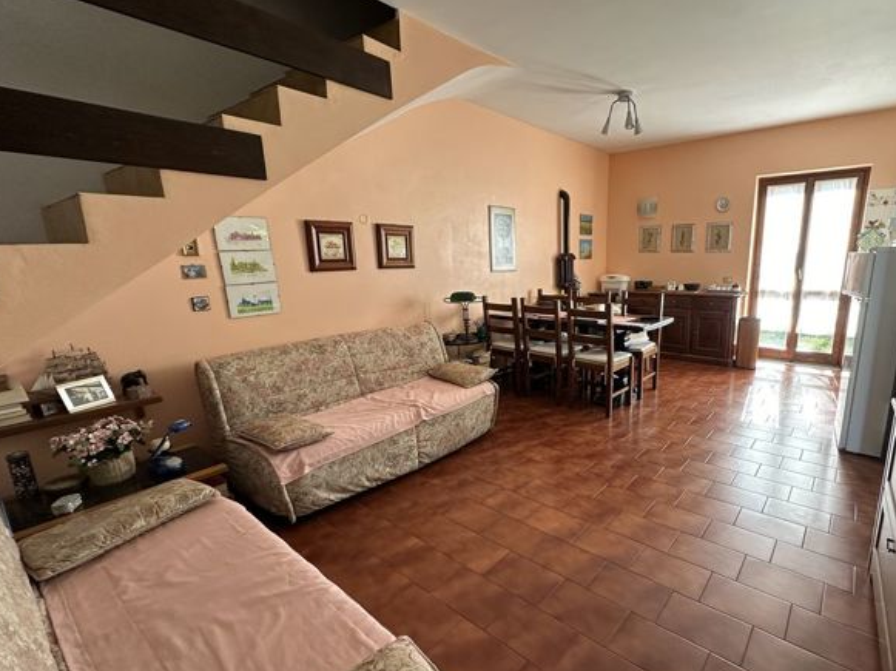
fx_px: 440
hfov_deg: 90.0
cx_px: 533
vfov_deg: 74.6
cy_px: 352
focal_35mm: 17
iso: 160
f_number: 2.2
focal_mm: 2.22
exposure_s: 1/99
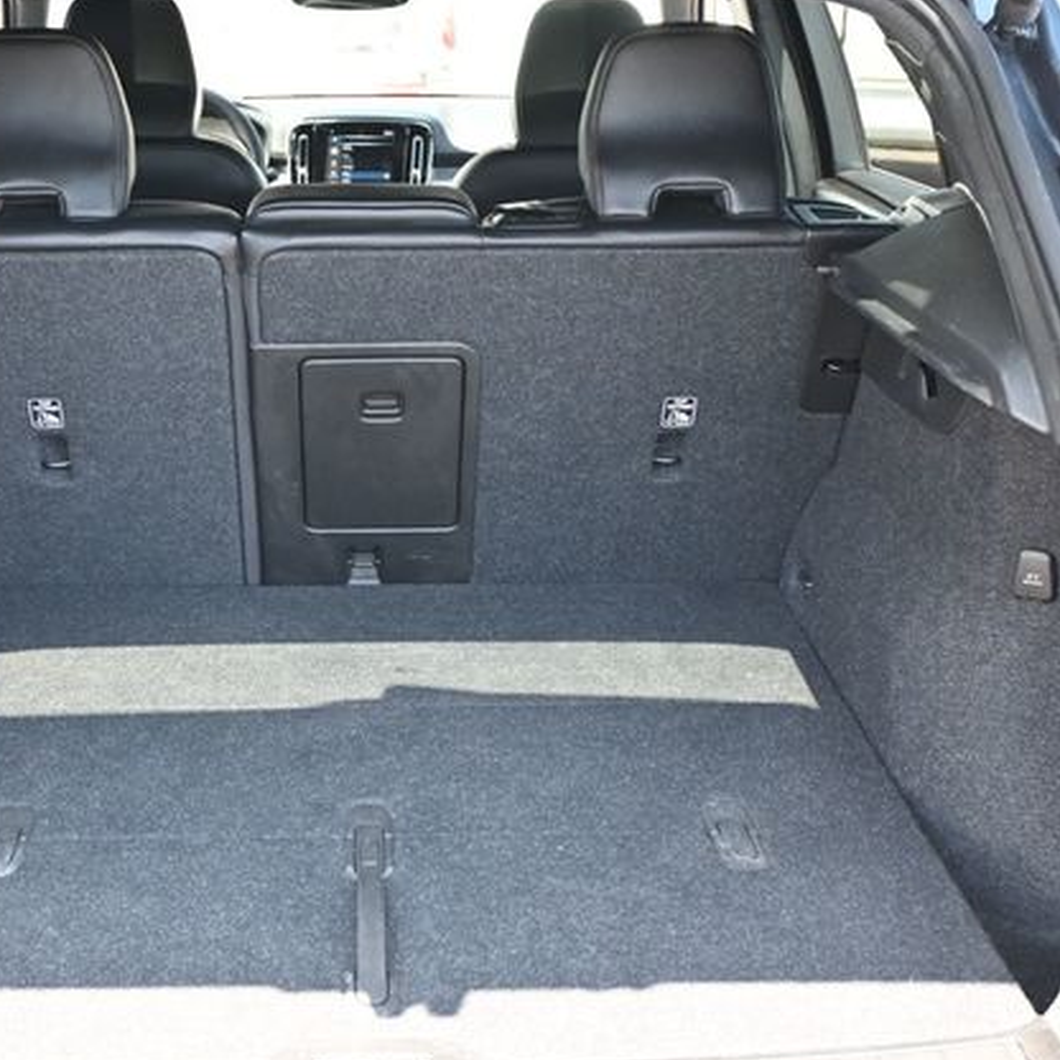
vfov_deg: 35.4
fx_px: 1662
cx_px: 372
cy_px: 535
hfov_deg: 35.1
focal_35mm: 48
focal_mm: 24.5
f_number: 4.2
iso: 900
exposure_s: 1/125
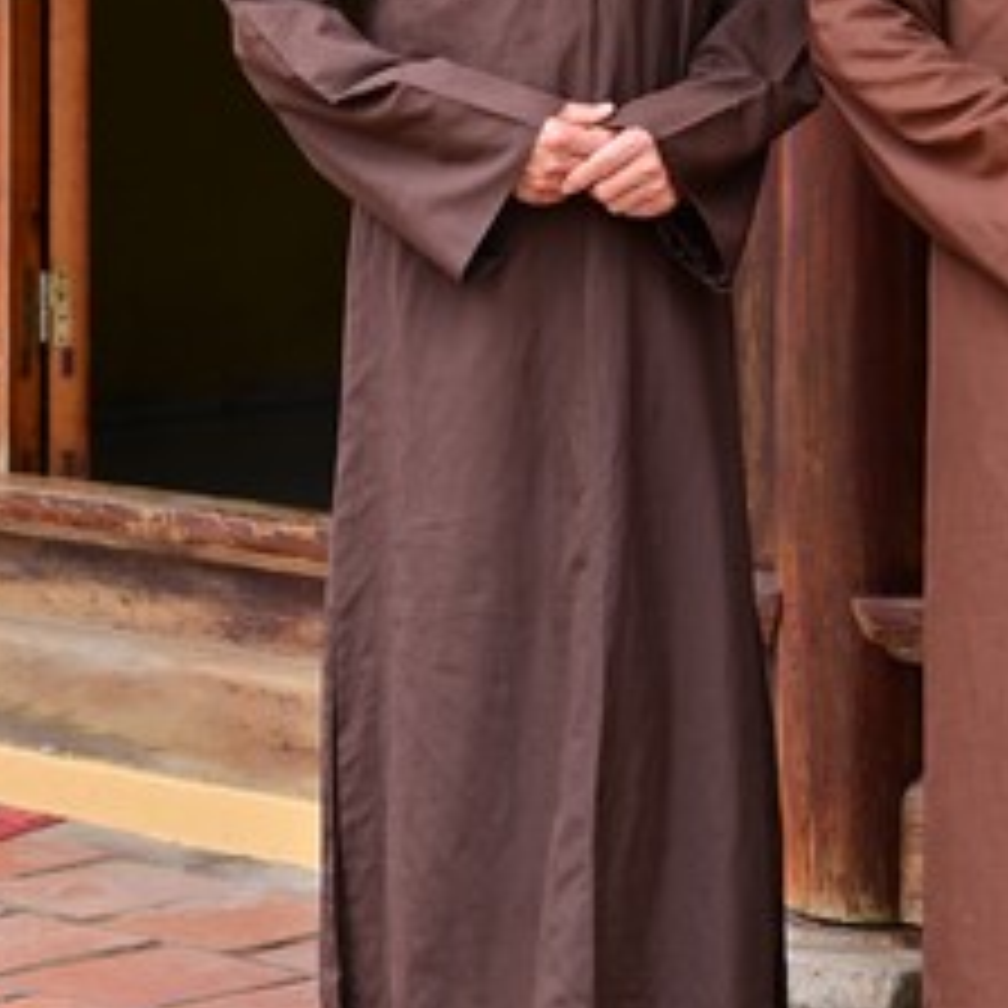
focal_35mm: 128
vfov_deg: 13.5
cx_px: 652
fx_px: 4217
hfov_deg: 13.6
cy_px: 63
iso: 100
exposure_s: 1/80
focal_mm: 52
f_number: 5
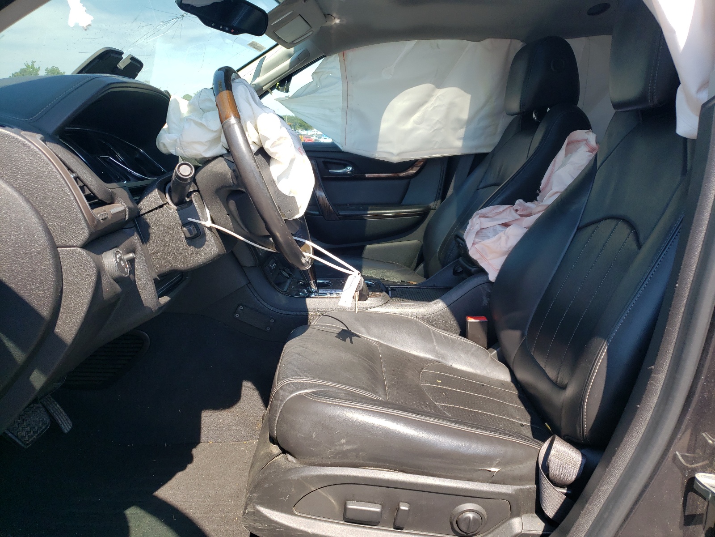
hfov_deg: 67.3
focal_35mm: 26
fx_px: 537
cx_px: 358
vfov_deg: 53.1
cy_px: 268
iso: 50
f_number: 1.5
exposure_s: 1/769
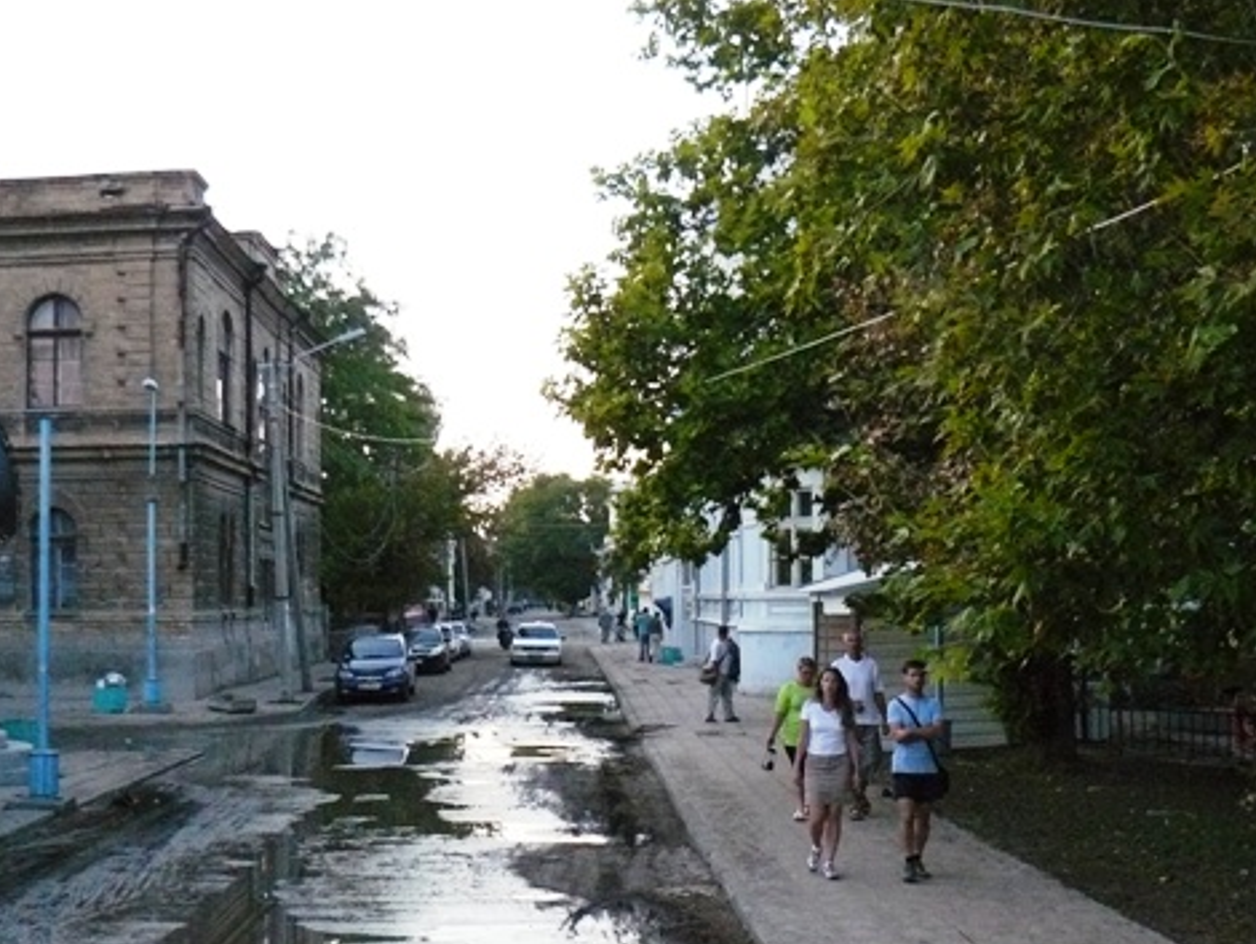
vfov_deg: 29.6
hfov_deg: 38.8
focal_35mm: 49
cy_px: 588
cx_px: 529
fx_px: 1779
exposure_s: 1/50
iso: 400
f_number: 2.8
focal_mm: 6
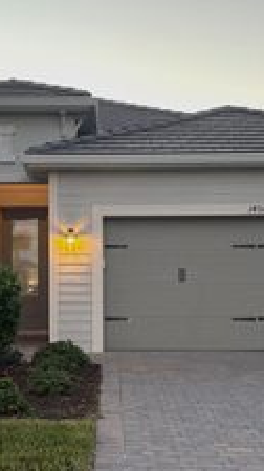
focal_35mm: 63
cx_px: 101
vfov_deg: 33.3
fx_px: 787
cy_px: 275
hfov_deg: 19.0
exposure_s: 1/121
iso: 80
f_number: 1.6
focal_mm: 5.96
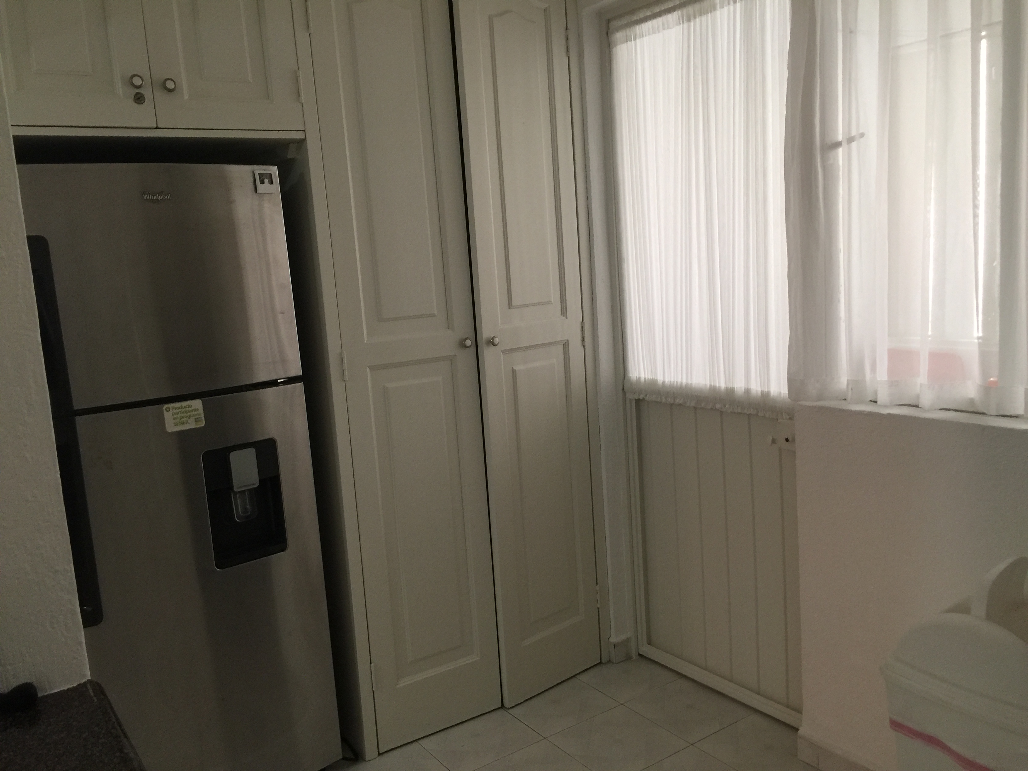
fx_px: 861
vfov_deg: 48.2
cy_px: 386
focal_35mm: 29
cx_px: 514
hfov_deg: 61.7
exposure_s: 1/15
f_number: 2.2
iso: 64
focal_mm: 4.15
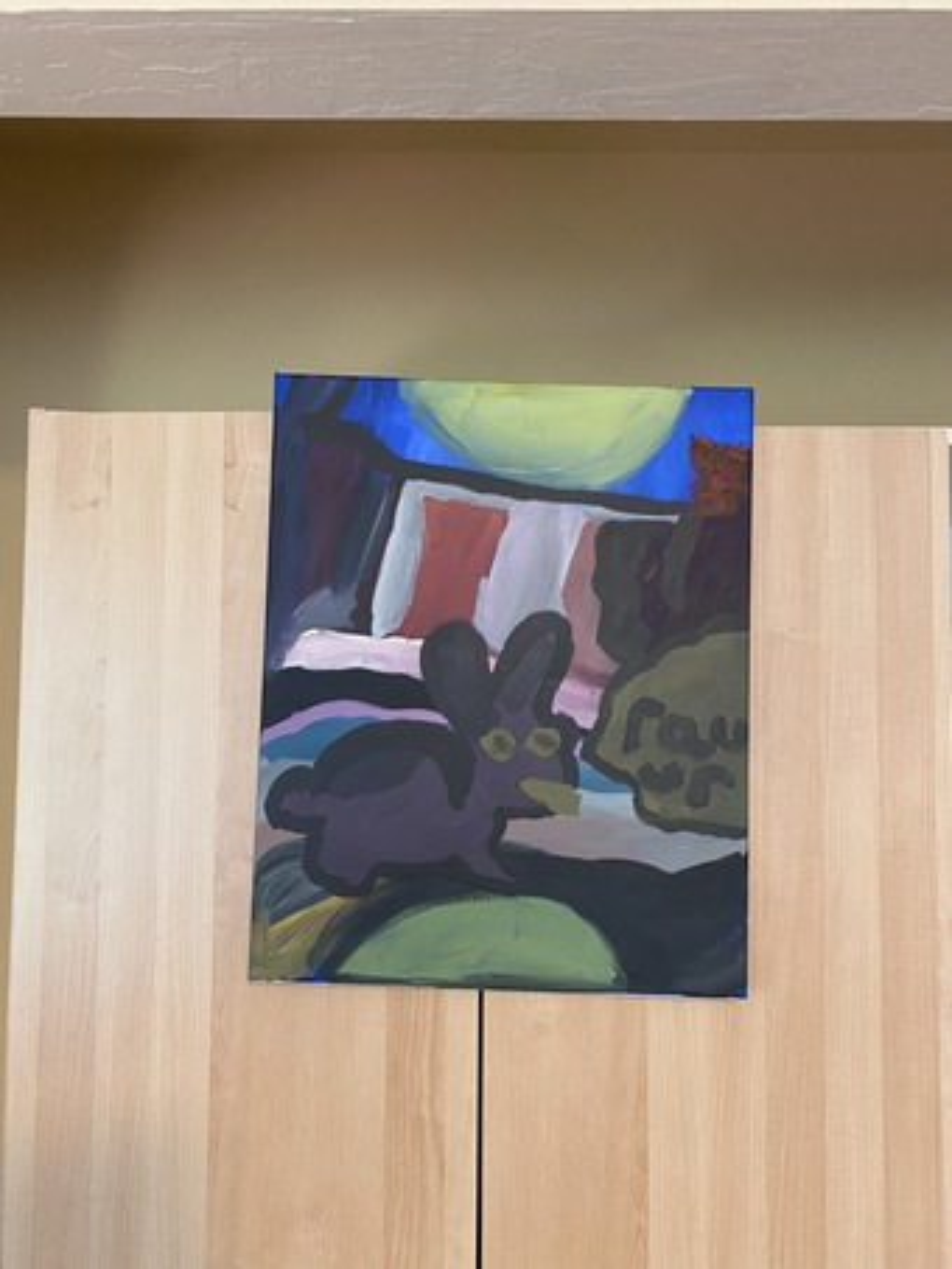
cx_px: 476
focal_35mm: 26
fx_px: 953
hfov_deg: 53.1
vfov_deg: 67.3
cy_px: 634
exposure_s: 1/40
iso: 400
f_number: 1.8
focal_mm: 4.25
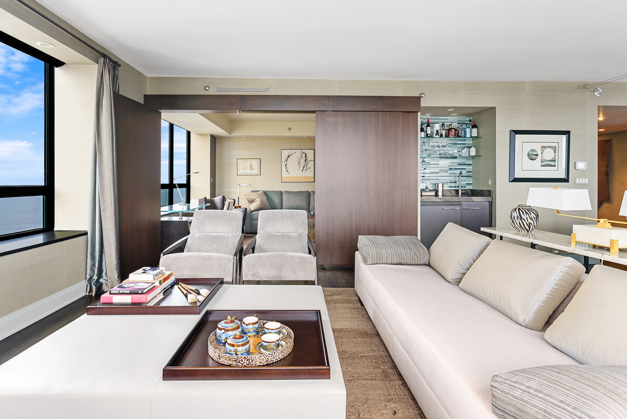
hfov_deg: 84.0
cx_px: 314
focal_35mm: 20
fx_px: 348
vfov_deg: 62.0
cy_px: 210
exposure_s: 1/1.67
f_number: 8
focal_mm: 20
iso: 400
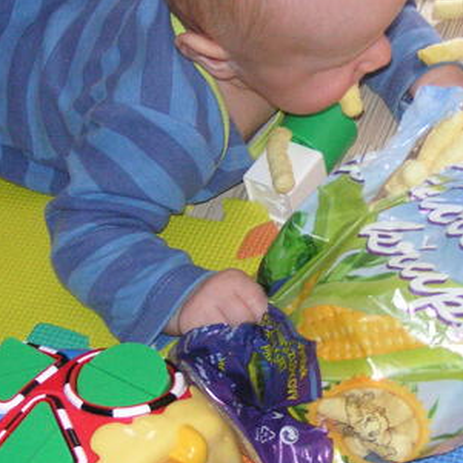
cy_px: 215
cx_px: 366
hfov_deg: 19.7
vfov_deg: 19.9
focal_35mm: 87
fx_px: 1317
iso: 160
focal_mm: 6.1
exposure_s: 1/45
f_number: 2.8
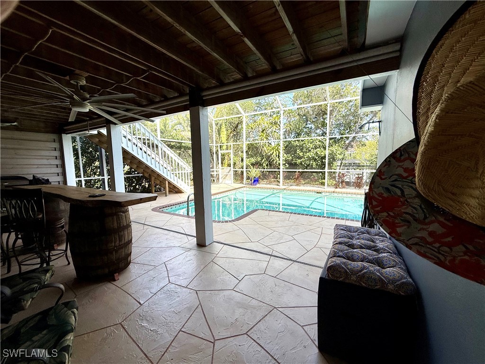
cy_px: 182
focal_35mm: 14
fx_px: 196
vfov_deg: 85.7
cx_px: 242
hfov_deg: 102.1
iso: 50
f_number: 2.2
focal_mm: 2.22
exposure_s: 1/442
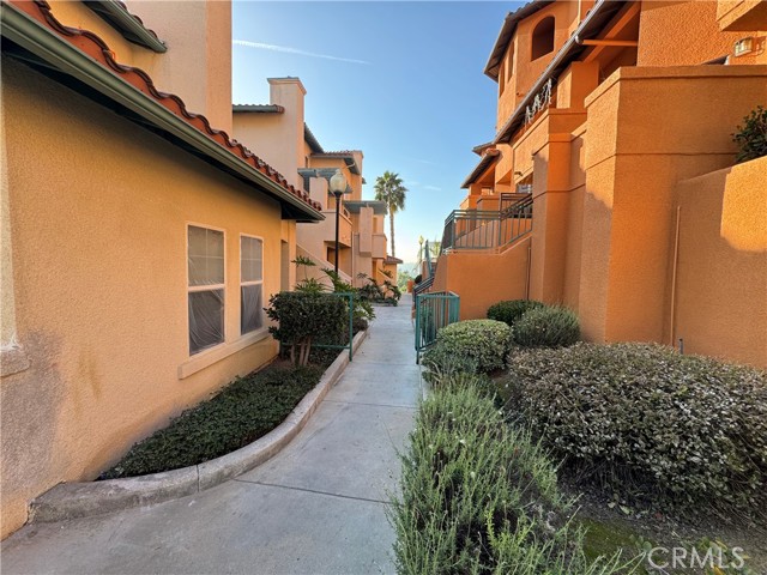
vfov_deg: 85.7
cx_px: 384
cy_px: 288
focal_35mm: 14
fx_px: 310
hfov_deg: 102.1
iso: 40
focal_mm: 2.22
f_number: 2.2
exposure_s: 1/251
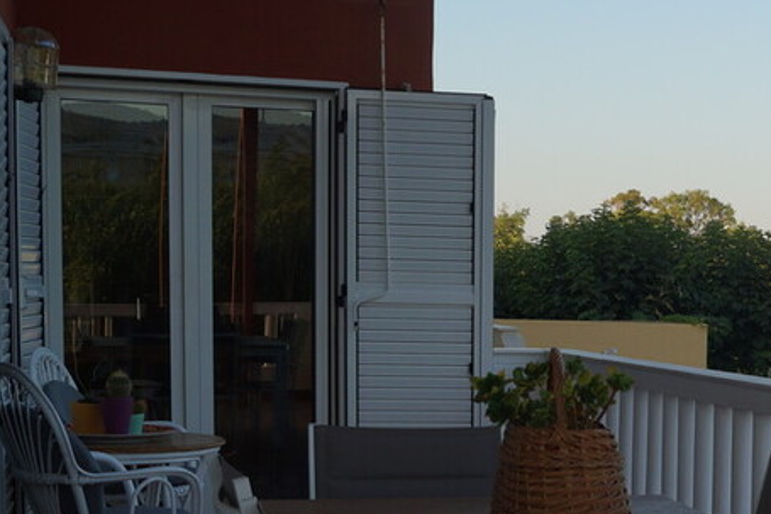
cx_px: 835
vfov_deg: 17.6
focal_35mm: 76
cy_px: 475
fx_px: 1627
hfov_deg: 24.9
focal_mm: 18
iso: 100
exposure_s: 1/250
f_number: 5
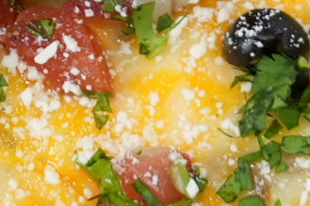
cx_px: -42
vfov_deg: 3.6
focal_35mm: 374
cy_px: -301
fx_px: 3219
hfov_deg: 5.5
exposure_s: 1/125
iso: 500
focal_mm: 32
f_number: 4
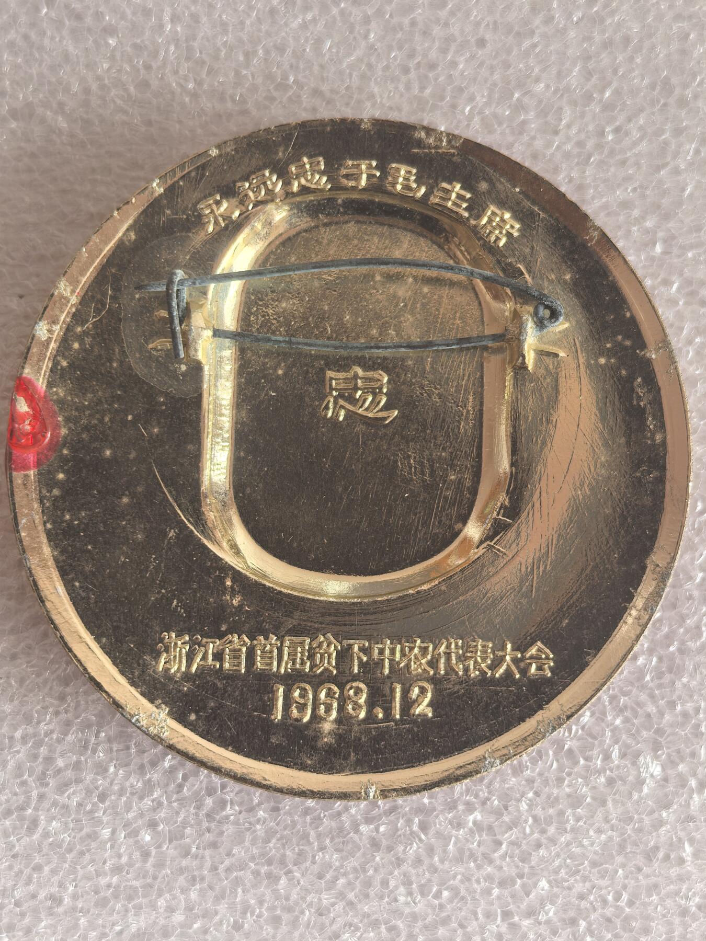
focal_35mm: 60
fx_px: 1632
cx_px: 353
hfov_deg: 24.4
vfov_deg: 32.2
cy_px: 470
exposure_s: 1/140
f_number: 2
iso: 50
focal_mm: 5.75
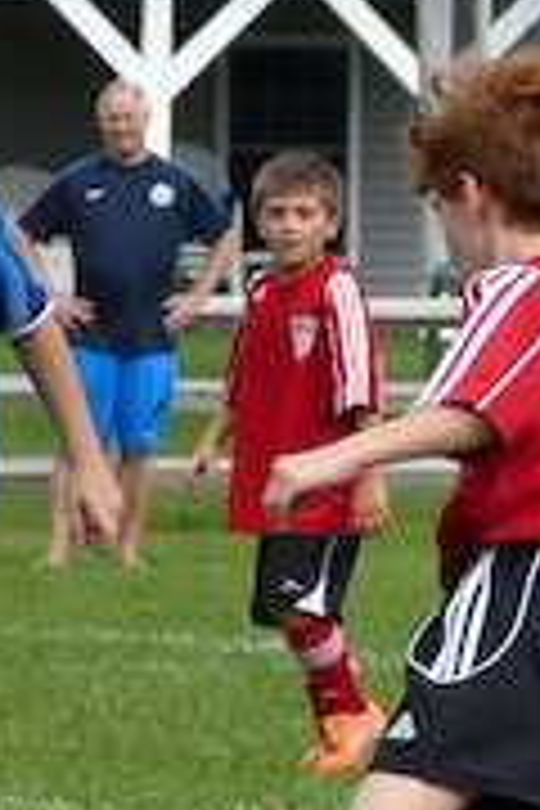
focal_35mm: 573
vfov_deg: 3.6
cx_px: -119
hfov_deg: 2.4
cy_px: 508
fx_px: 12891
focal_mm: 33.5
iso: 100
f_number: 3.2
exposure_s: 1/800
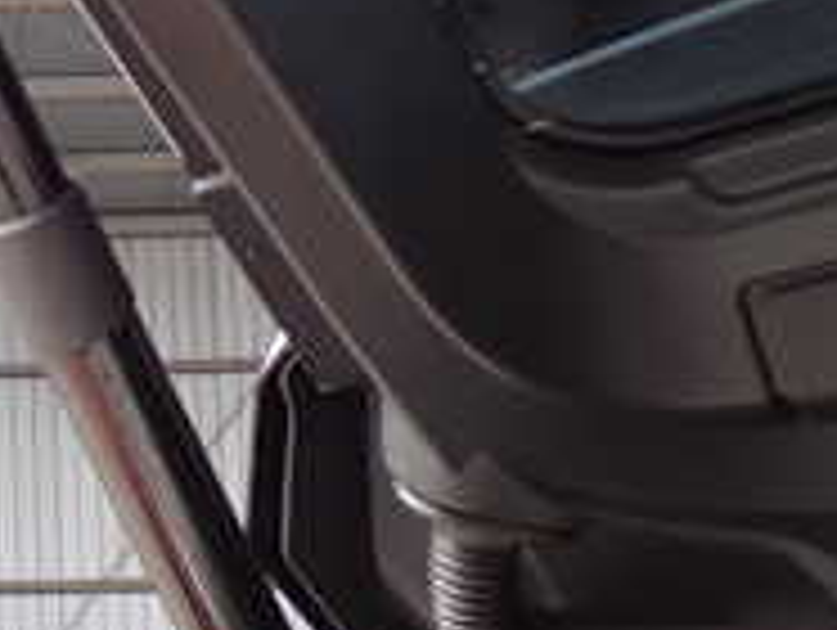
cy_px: 198
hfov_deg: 17.9
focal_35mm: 103
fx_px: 2494
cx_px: -238
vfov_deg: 14.4
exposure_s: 1/80
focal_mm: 5.79
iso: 100
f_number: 2.4
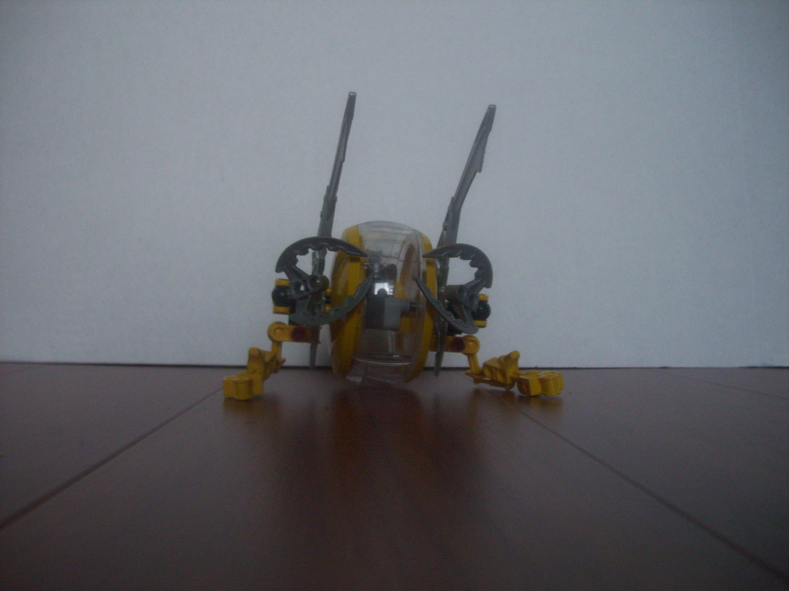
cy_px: 296
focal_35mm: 34
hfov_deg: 54.0
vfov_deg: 41.8
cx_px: 394
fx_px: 775
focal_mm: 5.7
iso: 160
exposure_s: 1/8
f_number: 2.9
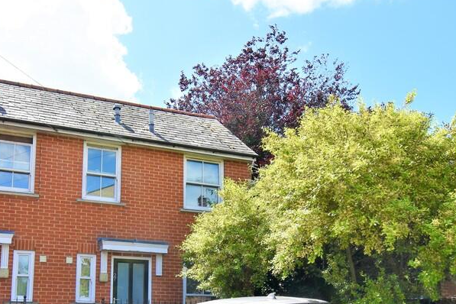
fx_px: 456
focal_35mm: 36
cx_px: 173
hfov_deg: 52.6
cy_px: 254
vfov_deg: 35.4
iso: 100
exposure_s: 1/200
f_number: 9
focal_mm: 14
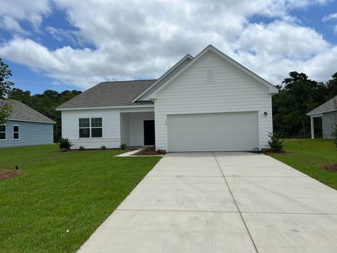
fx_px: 253
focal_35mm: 26
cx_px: 168
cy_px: 126
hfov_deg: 67.3
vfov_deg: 53.1
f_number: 1.5
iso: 50
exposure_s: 1/10309
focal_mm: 5.7
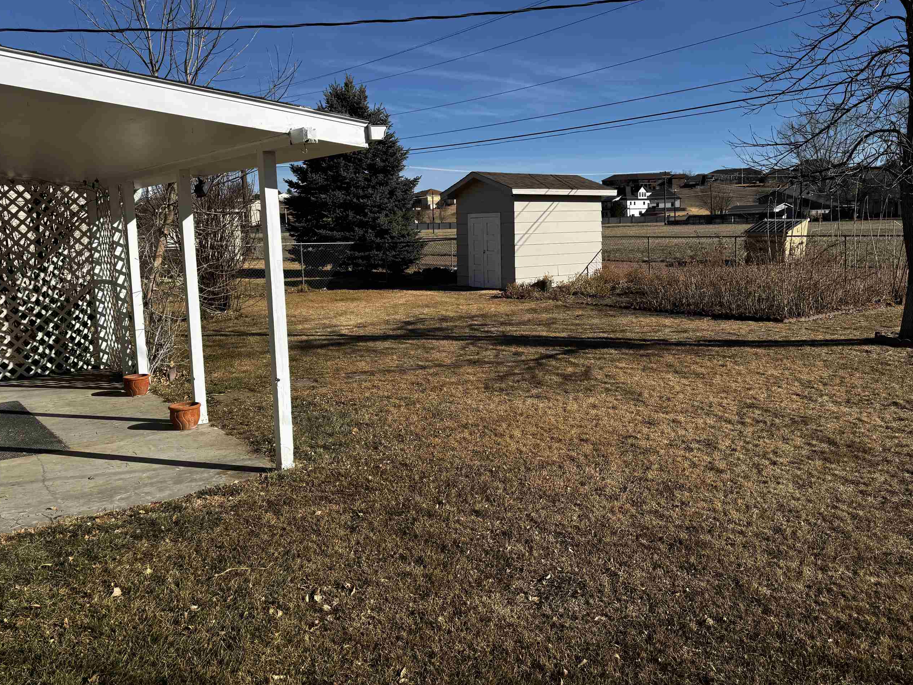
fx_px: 765
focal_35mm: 29
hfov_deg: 61.5
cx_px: 501
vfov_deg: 48.1
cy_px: 292
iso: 80
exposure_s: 1/5814
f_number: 1.78
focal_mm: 6.76
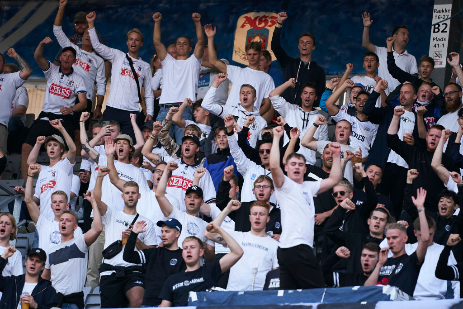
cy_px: 154
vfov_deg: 4.6
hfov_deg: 6.9
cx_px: 232
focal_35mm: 300
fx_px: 3859
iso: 1600
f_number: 2.8
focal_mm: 200
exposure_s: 1/1600
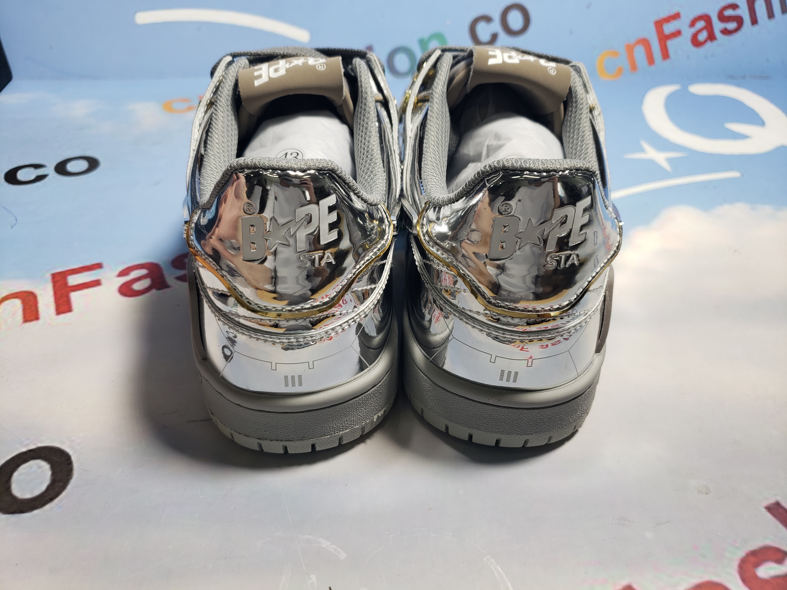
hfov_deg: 67.3
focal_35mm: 26
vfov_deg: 53.1
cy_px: 295
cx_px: 394
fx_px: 591
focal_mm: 4.3
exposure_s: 1/301
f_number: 1.5
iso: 50
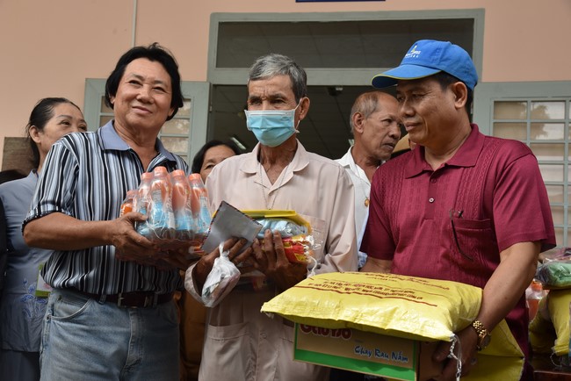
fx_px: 793
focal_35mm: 50
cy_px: 190
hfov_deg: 39.6
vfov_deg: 27.0
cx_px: 286
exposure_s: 1/250
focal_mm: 50
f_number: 8
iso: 400
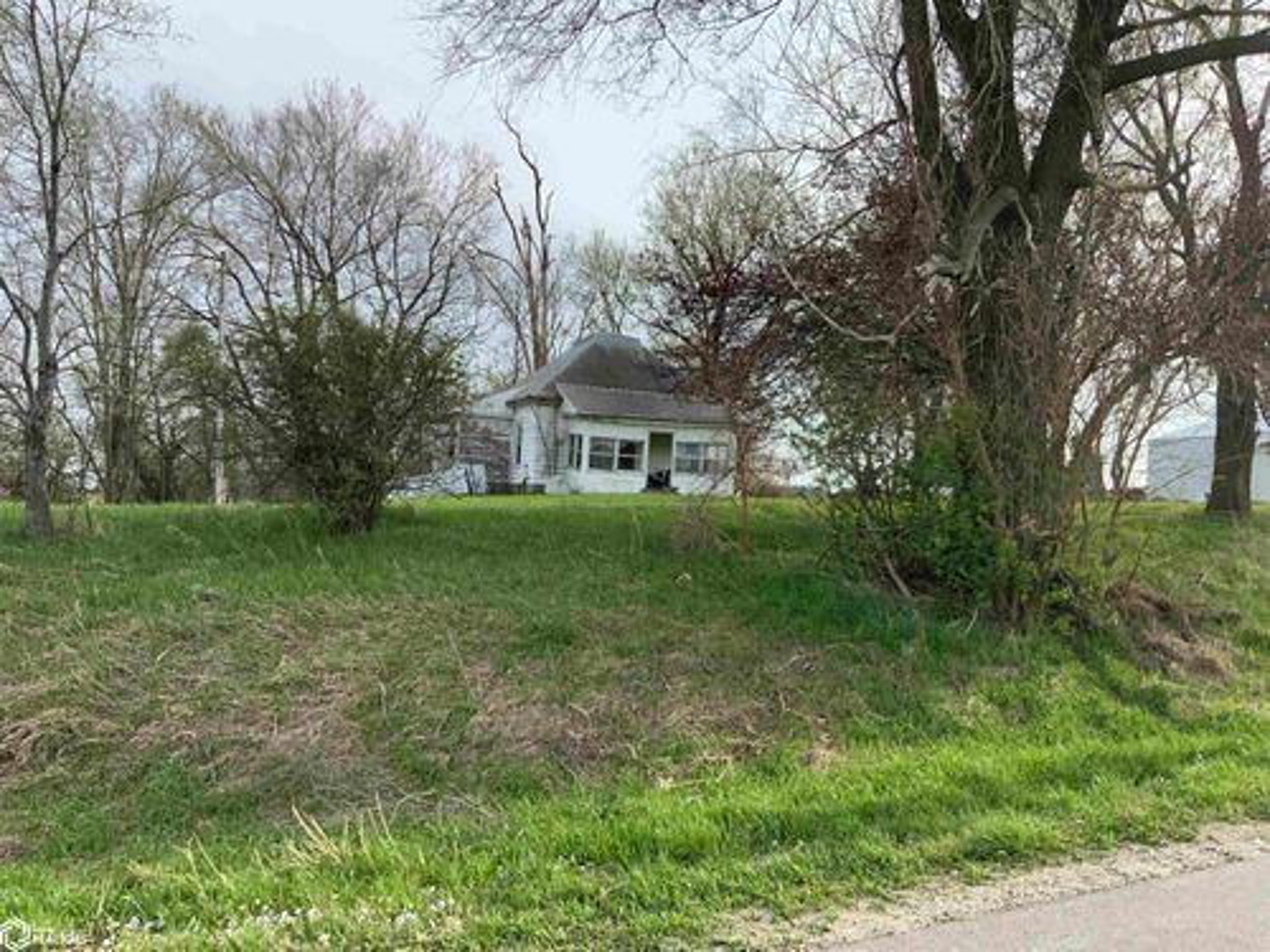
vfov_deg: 48.2
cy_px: 476
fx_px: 1064
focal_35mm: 29
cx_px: 635
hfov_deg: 61.7
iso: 16
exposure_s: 1/912
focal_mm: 3
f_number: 1.8
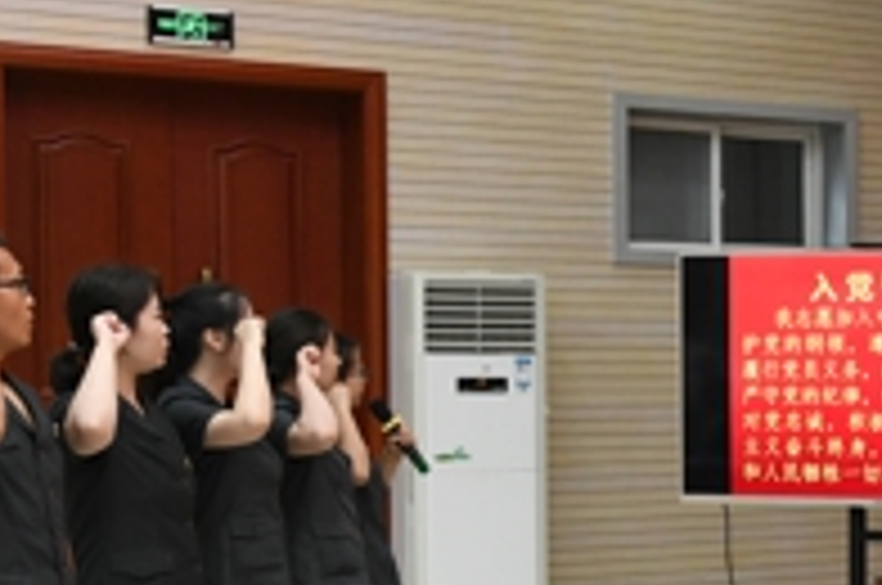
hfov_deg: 20.9
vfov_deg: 14.7
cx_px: 1004
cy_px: 482
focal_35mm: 92
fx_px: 2250
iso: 3200
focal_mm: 30
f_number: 6.3
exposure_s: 1/80
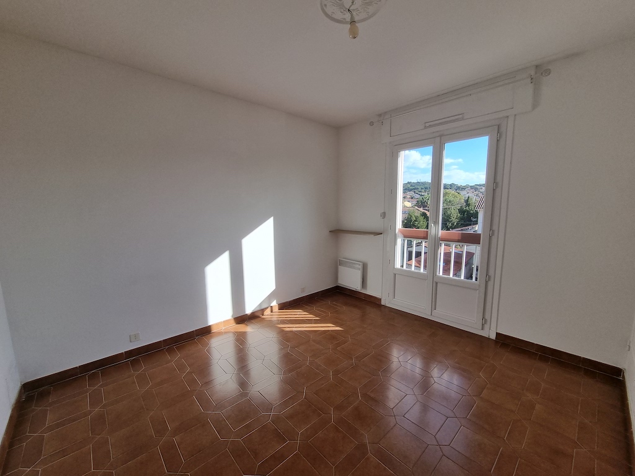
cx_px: 318
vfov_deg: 89.9
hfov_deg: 106.2
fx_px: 238
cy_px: 238
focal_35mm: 13
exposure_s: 1/586
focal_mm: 2.2
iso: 50
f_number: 2.2
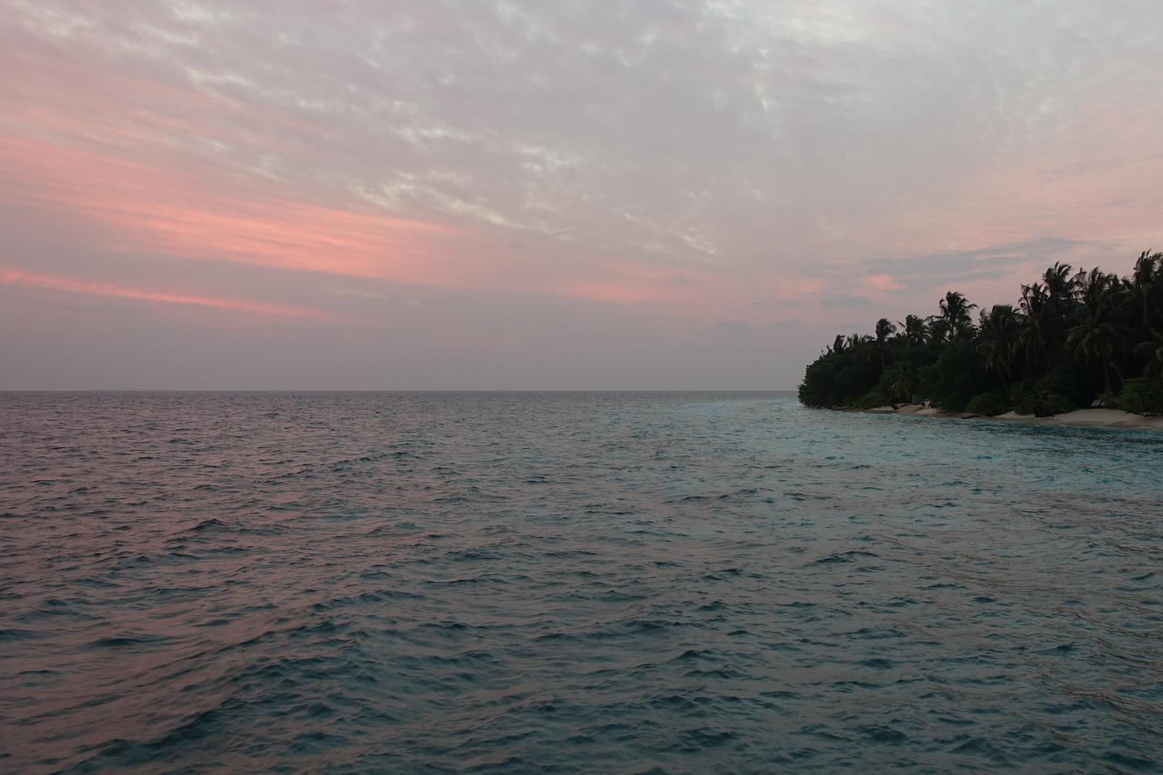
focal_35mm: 30
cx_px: 669
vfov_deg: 43.3
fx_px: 969
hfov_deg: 61.6
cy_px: 300
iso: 125
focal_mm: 8.8
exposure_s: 1/30
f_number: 2.5
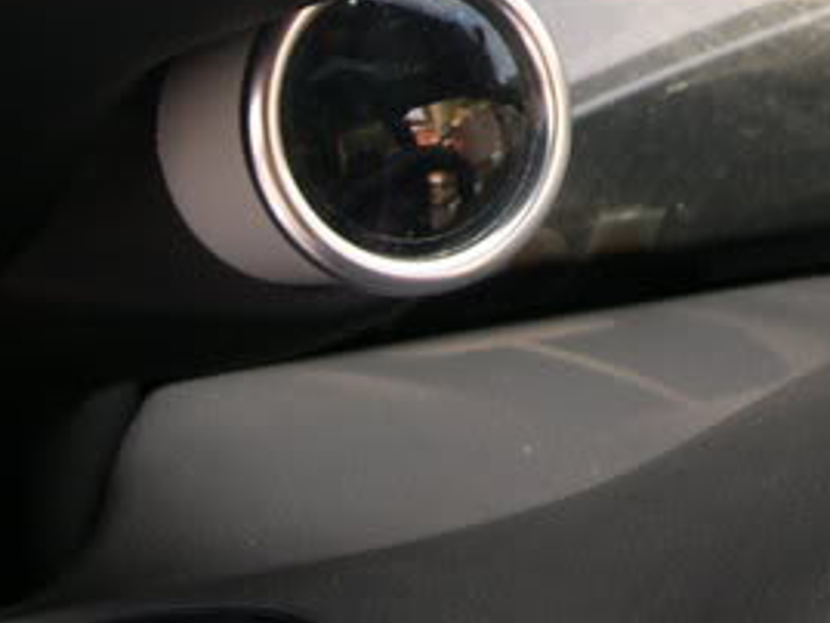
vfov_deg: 12.9
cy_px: -80
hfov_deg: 17.2
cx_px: 688
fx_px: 2711
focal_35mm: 113
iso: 100
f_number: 2.8
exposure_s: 1/44.4
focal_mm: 8
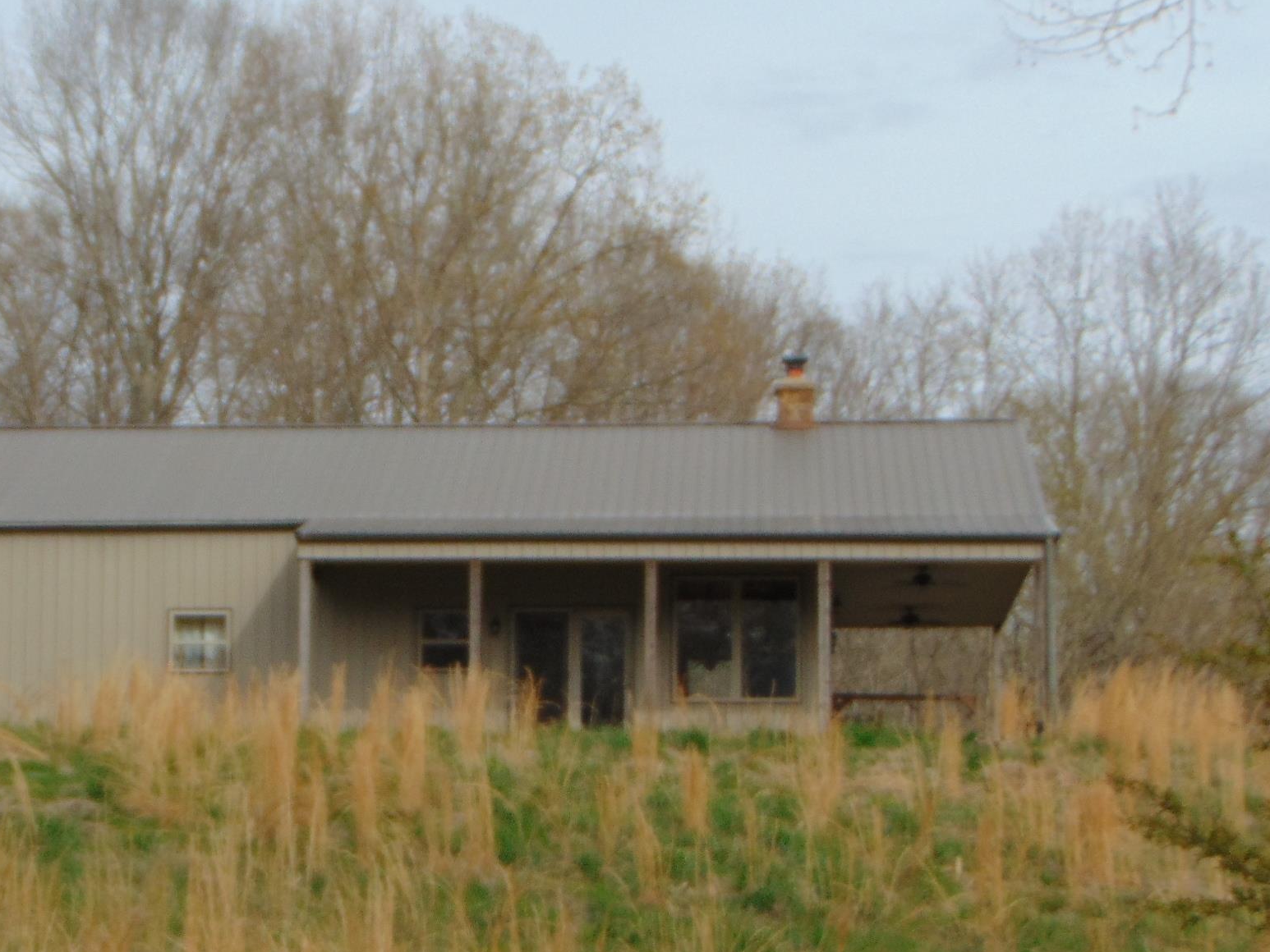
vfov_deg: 12.4
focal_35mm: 119
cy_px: 677
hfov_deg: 16.4
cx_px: 245
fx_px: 4367
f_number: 3.7
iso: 80
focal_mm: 12.8
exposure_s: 1/640
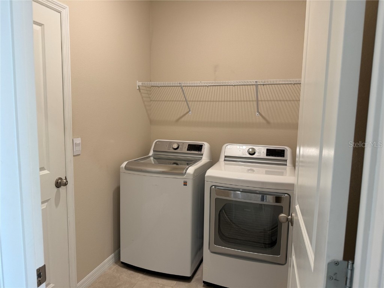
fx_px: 266
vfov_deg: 56.8
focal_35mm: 24
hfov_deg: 71.6
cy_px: 144
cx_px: 192
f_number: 1.78
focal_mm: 6.76
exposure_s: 1/60
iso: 125
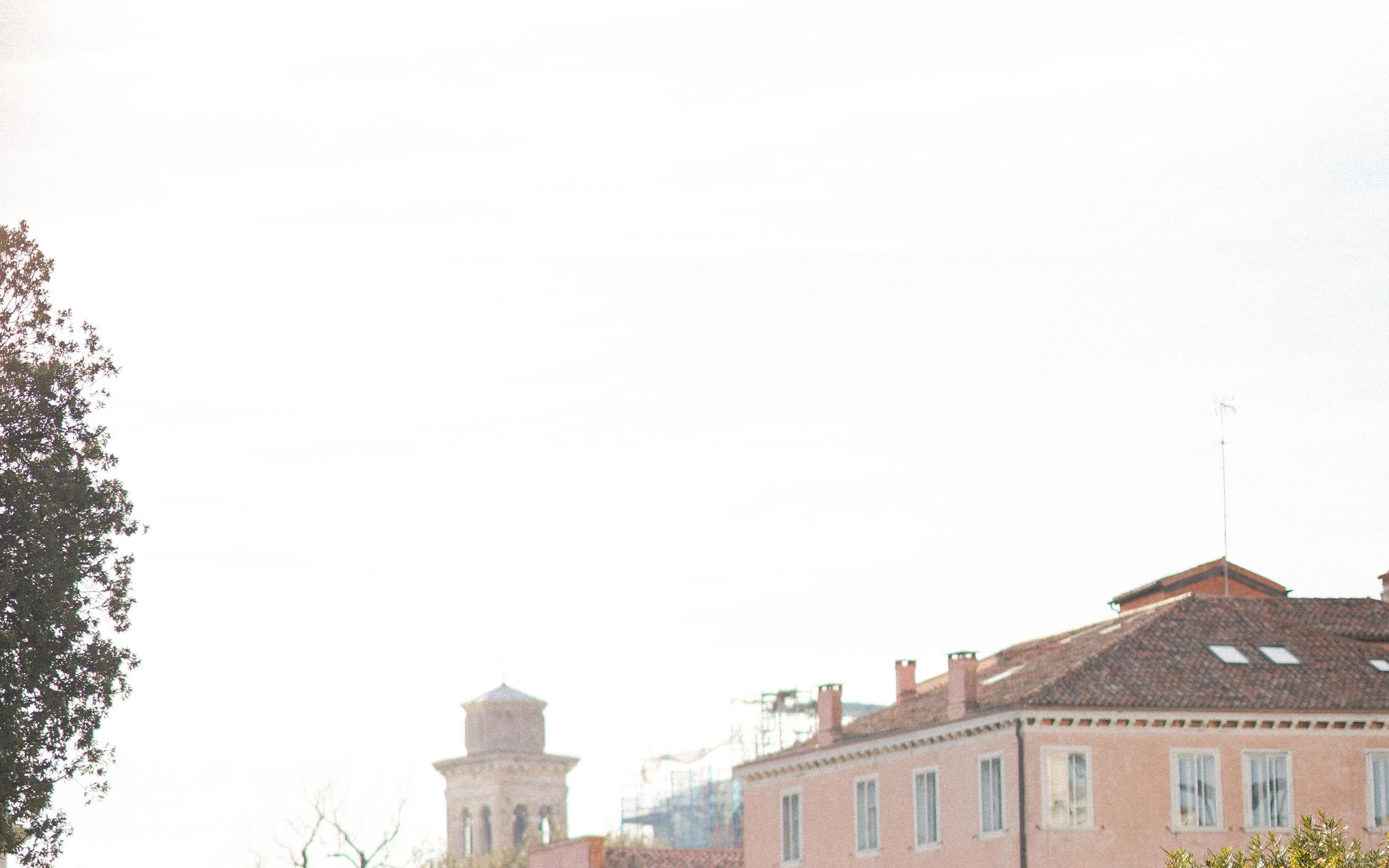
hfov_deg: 15.9
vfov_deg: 10.0
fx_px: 4959
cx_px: 692
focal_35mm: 131
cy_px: 646
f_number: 1.4
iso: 100
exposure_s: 1/8000
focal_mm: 85
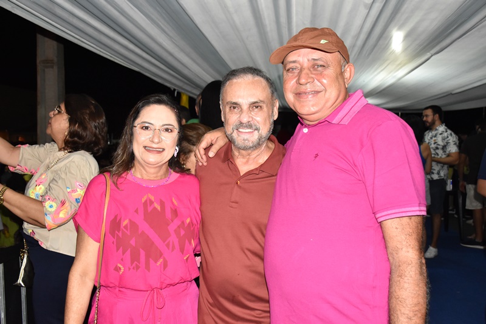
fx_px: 466
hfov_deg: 55.1
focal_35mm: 34
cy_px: 162
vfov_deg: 38.3
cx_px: 243
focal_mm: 23
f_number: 4.5
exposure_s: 1/160
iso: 2000
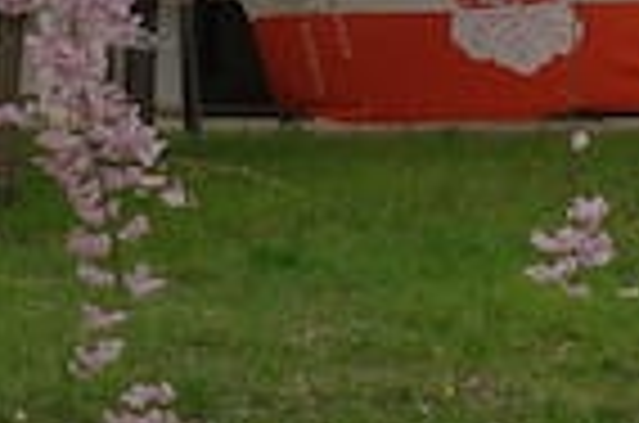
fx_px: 4197
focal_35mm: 237
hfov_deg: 8.6
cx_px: -225
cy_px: -436
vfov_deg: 5.6
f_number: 11
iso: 100
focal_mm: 28
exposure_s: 1/80
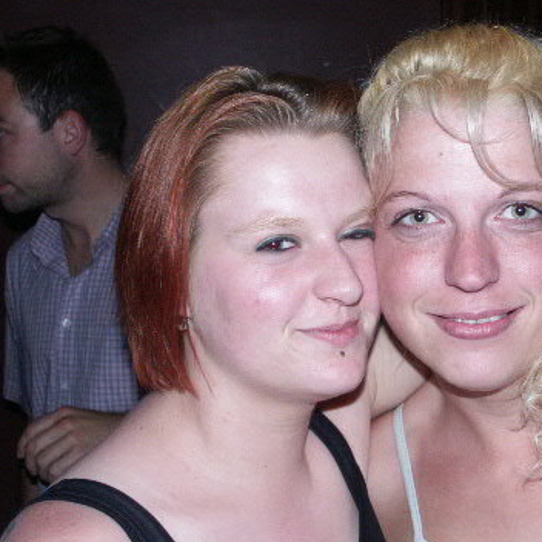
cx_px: 379
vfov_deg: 32.2
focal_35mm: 53
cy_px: 251
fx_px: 939
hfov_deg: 31.8
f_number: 2.8
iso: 200
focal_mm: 8.71
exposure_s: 1/45
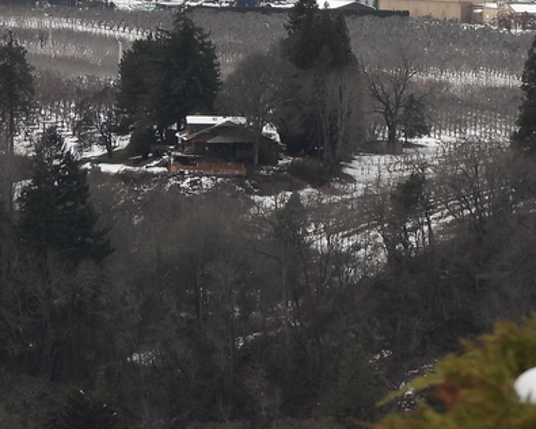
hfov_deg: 4.9
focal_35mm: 395
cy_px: -166
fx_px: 6266
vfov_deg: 3.9
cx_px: 313
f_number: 4
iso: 100
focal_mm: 22.3
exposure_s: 1/400
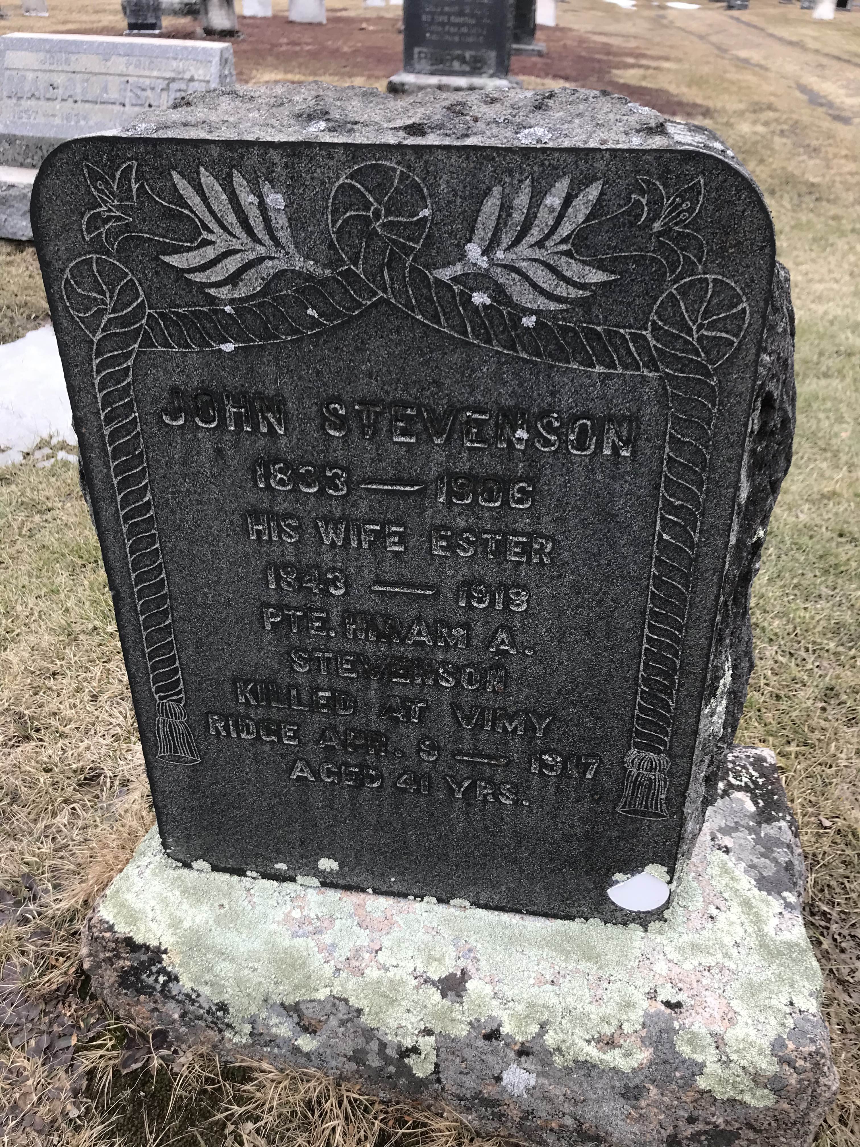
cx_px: 430
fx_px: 928
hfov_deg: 49.7
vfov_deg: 63.4
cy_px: 574
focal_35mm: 28
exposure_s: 1/377
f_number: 1.8
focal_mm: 3.99
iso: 20
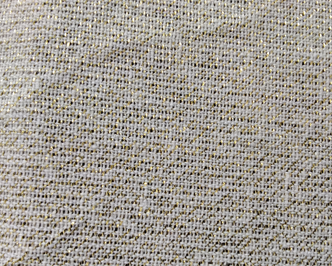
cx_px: 188
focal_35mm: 37
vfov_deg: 39.6
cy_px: 180
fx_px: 364
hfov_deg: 49.0
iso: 160
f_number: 2
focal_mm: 2.78
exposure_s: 1/50
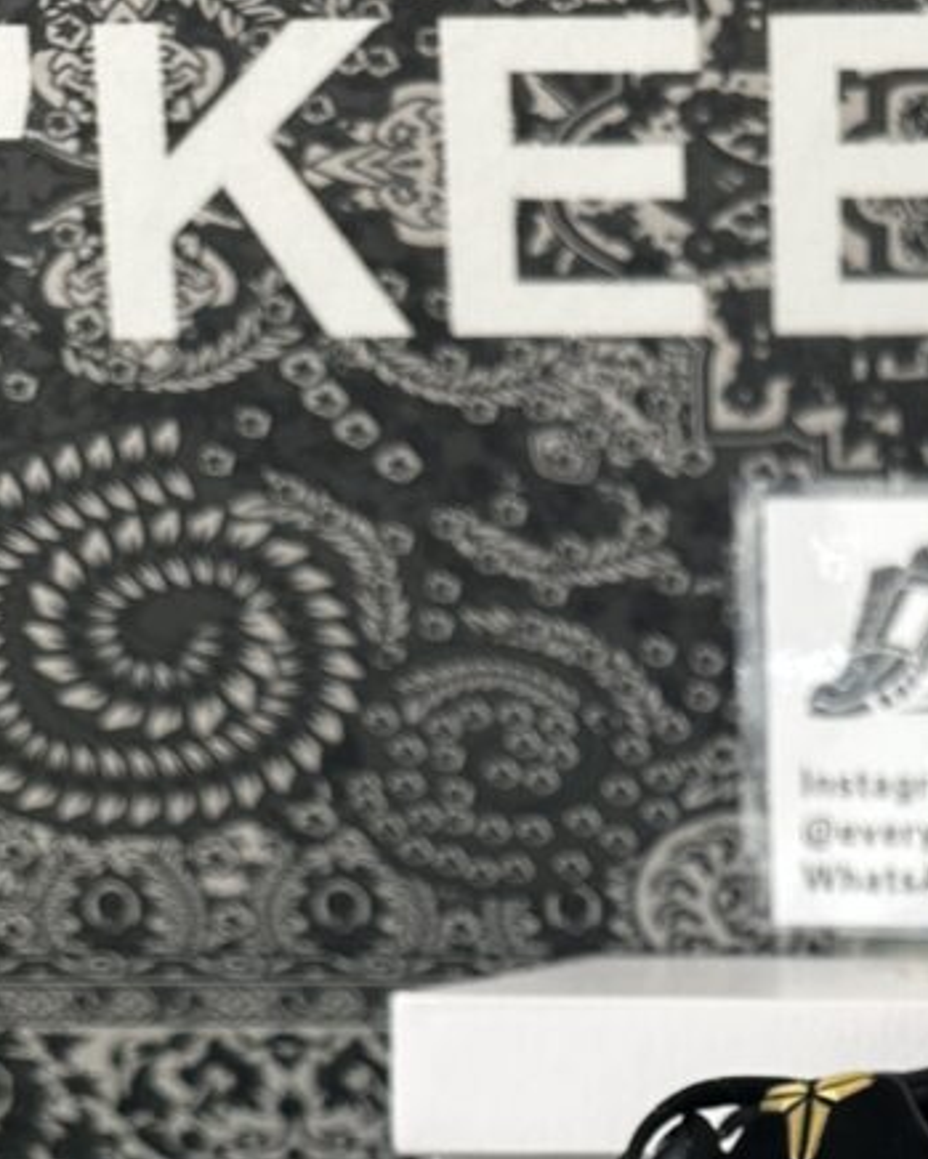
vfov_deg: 30.8
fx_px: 1888
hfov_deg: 25.7
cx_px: 1005
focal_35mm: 55
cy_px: 1244
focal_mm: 6.86
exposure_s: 1/50
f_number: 1.78
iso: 320
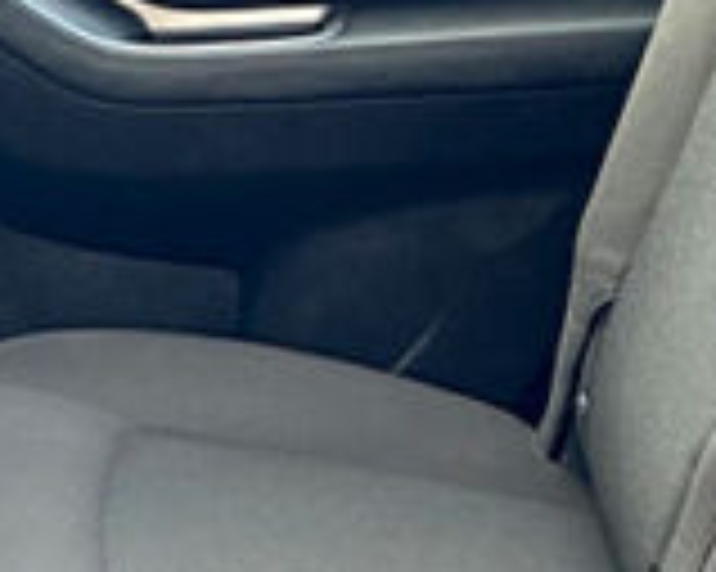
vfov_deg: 12.0
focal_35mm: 128
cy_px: 504
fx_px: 2711
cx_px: 315
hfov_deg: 15.0
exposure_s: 1/69
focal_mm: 4.25
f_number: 1.8
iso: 125
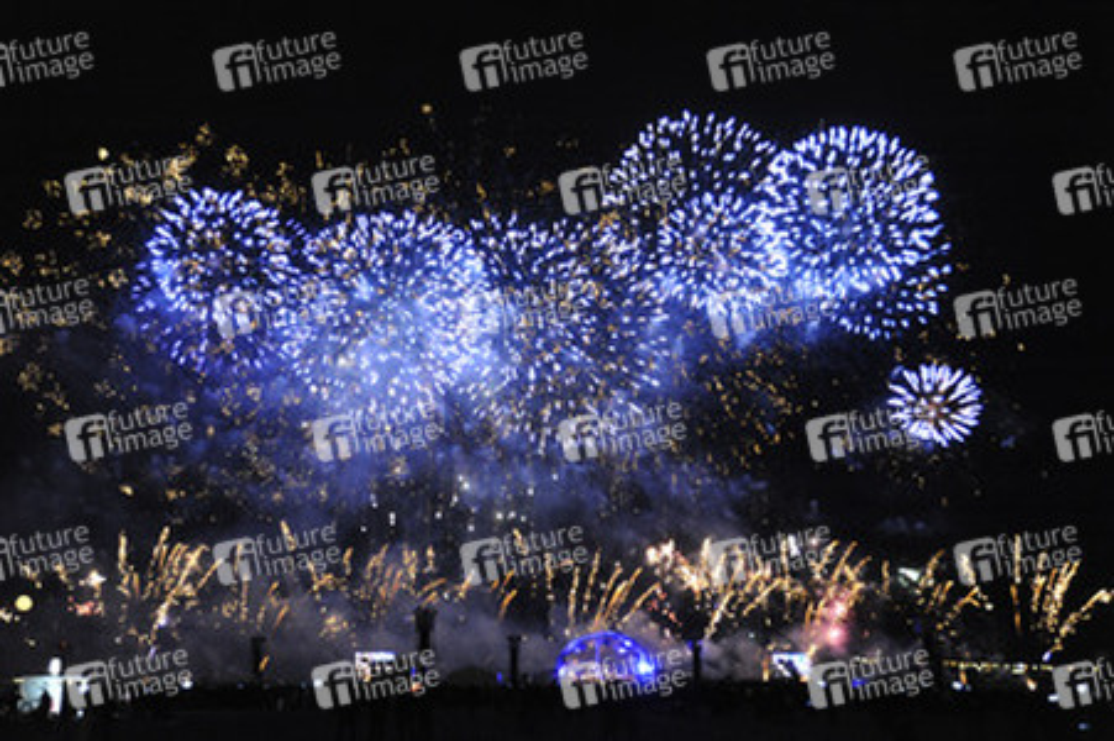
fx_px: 1299
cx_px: 557
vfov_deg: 31.8
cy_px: 370
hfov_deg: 46.4
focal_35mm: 42
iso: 6400
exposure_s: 1/15
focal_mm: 42
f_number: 6.3
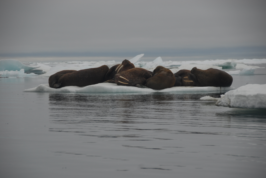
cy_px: 89
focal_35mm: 180
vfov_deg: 7.7
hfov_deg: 11.4
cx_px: 133
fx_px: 1332
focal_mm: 120
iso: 200
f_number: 5.6
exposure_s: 1/200
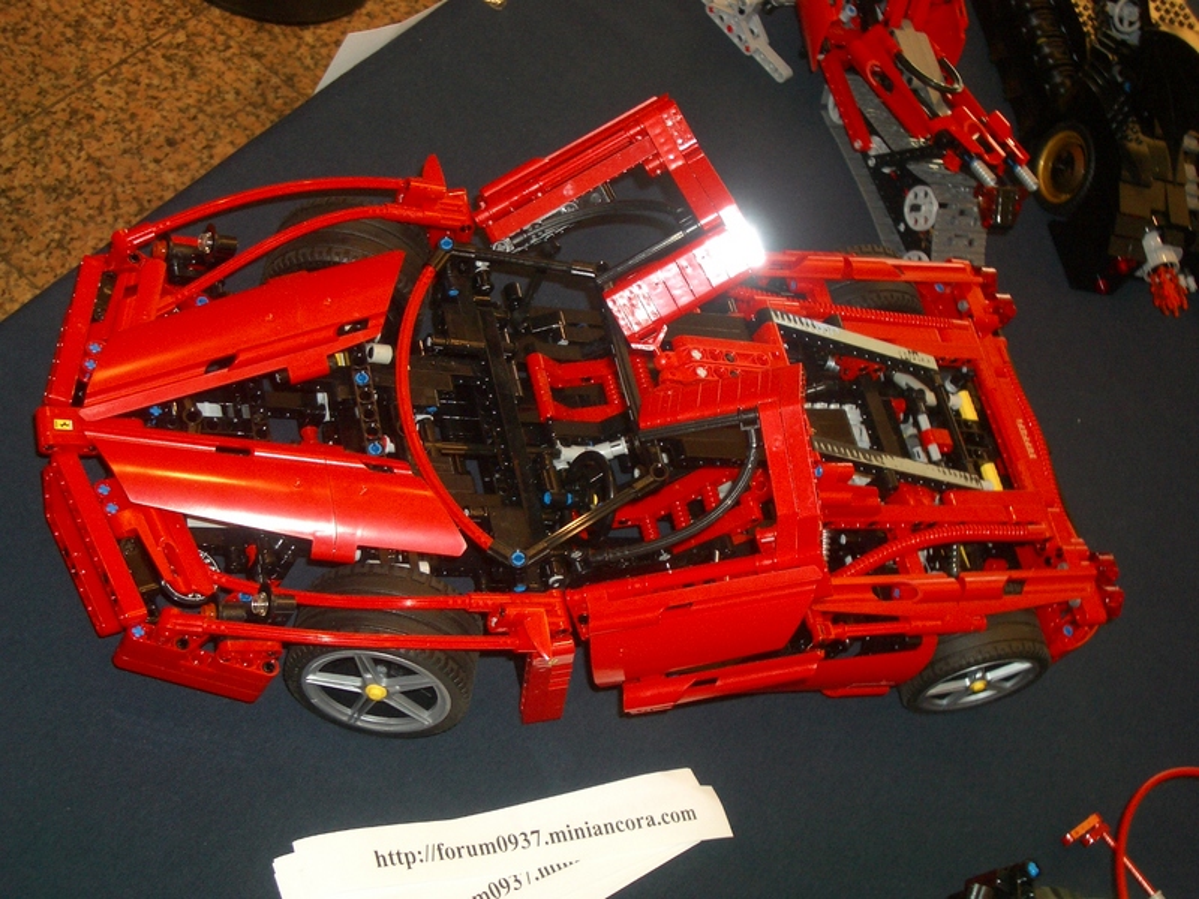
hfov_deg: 38.9
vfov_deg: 29.7
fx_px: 1697
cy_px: 450
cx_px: 600
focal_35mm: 49
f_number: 3.1
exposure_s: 1/60
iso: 100
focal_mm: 8.2
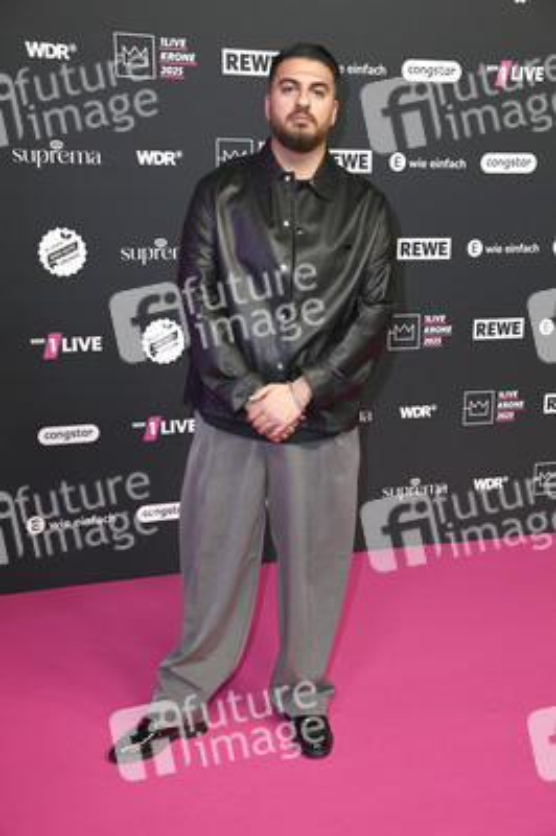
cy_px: 418
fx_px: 1114
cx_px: 278
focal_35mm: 48
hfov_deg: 28.0
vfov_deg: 41.1
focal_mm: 48
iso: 1000
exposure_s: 1/250
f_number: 5.6
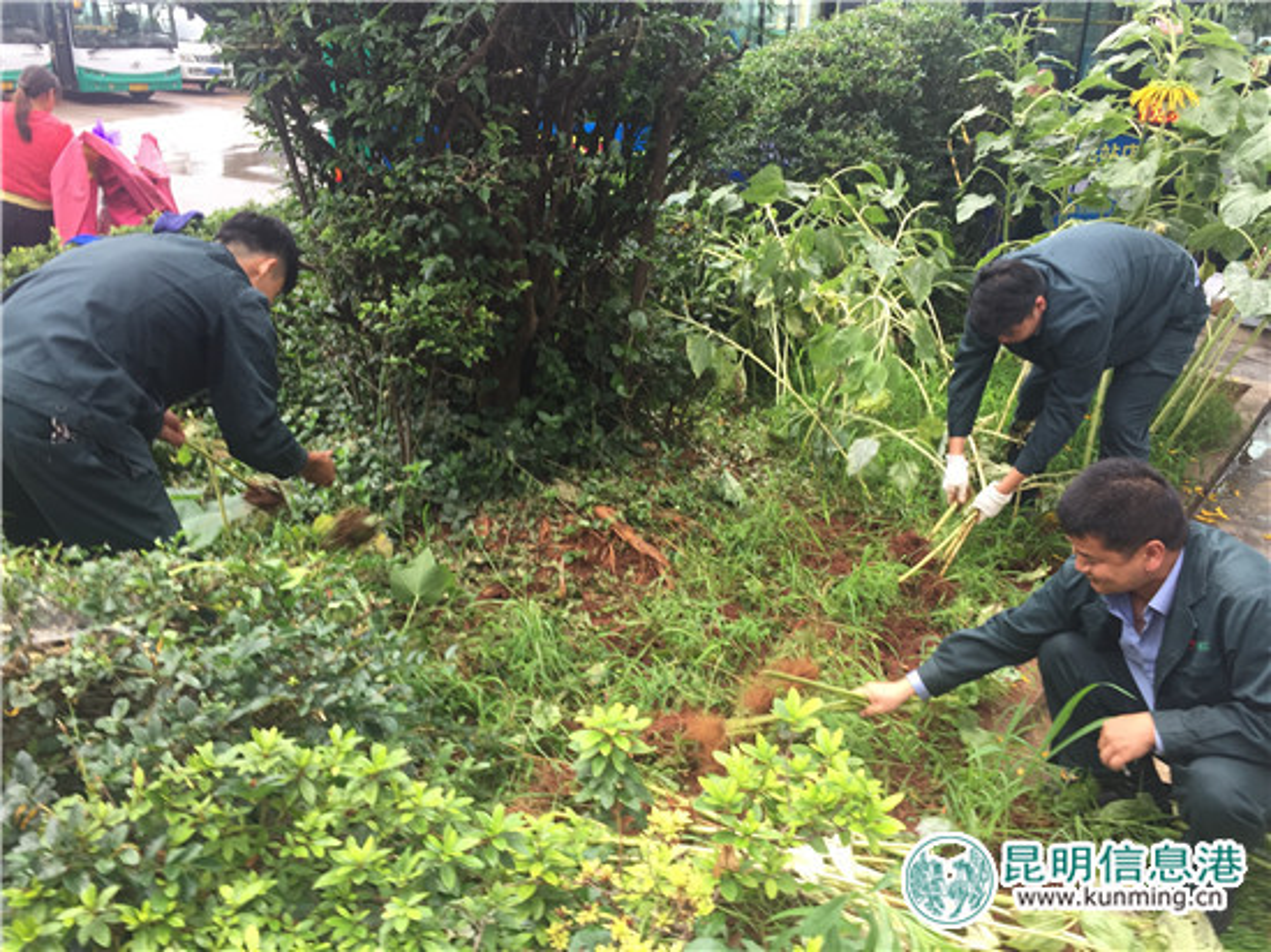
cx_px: 636
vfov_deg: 48.2
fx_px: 1064
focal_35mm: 29
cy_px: 476
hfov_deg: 61.7
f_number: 2.2
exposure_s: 1/50
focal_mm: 4.15
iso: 40
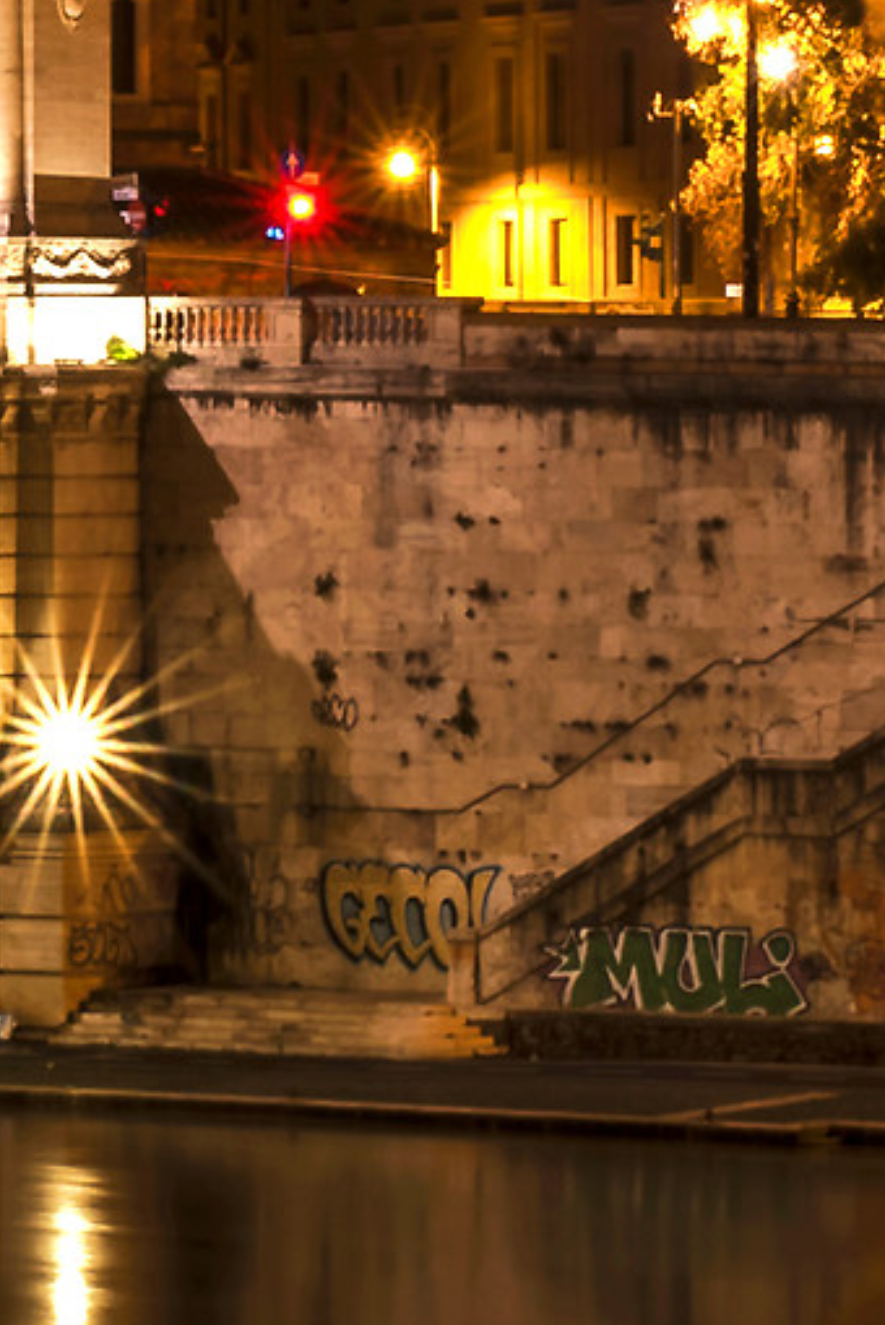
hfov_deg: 6.9
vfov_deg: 10.3
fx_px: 7291
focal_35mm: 198
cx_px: -255
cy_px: -18
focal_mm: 42
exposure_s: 30
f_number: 22
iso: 50
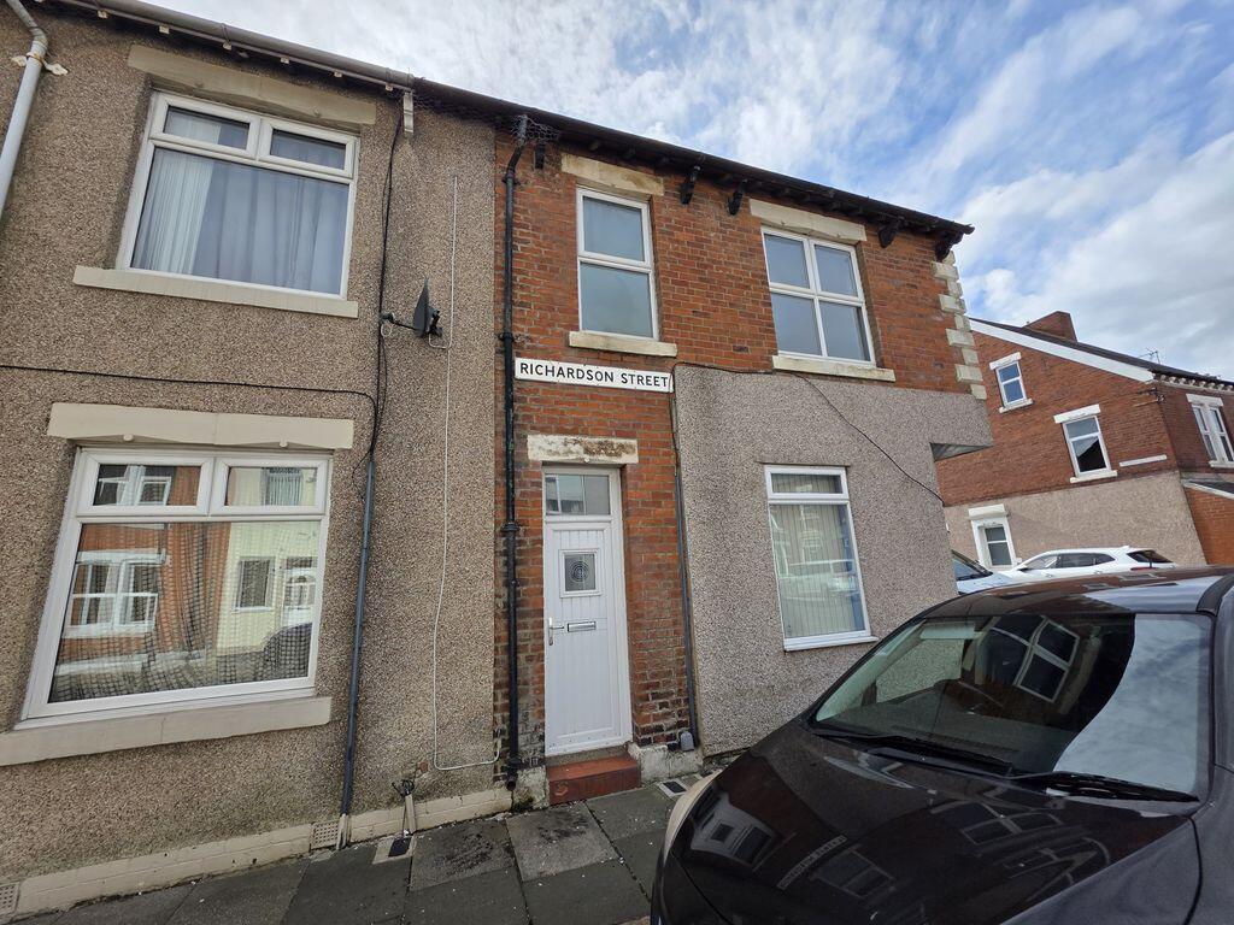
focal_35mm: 13
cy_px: 462
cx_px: 617
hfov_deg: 106.2
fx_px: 463
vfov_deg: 89.9
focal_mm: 2.2
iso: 40
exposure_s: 1/2128
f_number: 1.9
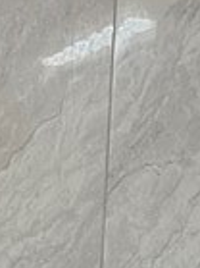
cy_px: 268
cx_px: 50
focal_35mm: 103
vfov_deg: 18.6
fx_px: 795
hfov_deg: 14.3
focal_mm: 2.22
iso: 200
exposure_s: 1/120
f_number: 2.2
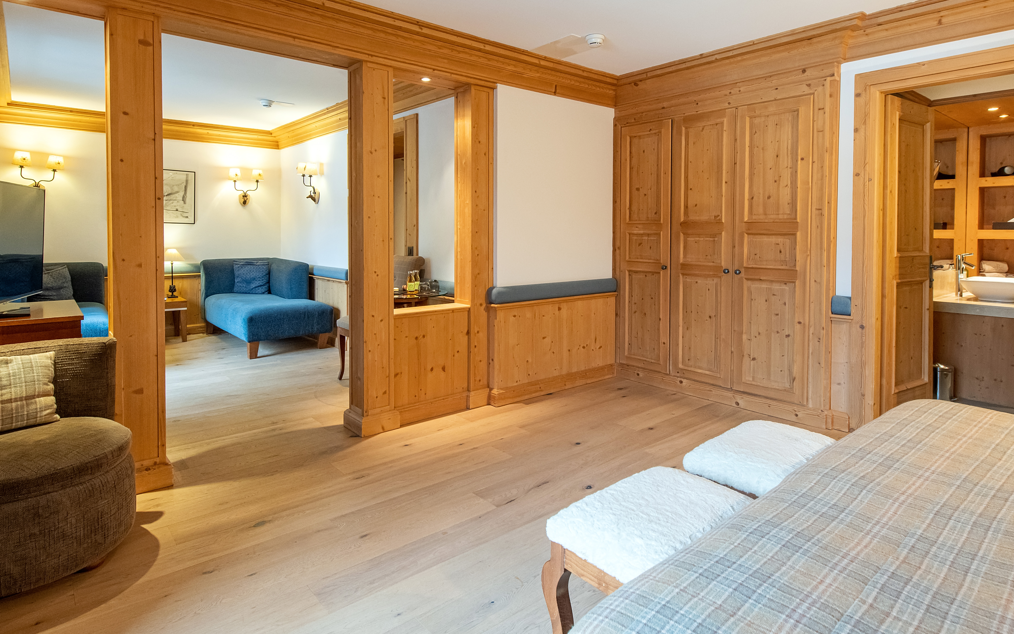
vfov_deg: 56.9
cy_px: 258
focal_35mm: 21
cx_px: 506
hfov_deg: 82.3
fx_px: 580
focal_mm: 17
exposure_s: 1/25
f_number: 8
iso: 1250
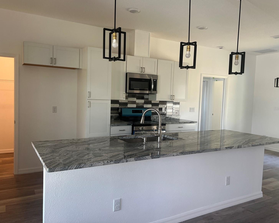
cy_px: 108
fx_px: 231
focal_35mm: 28
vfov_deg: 51.5
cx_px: 138
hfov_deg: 62.2
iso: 100
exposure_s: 1/121
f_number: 1.5
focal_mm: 5.7
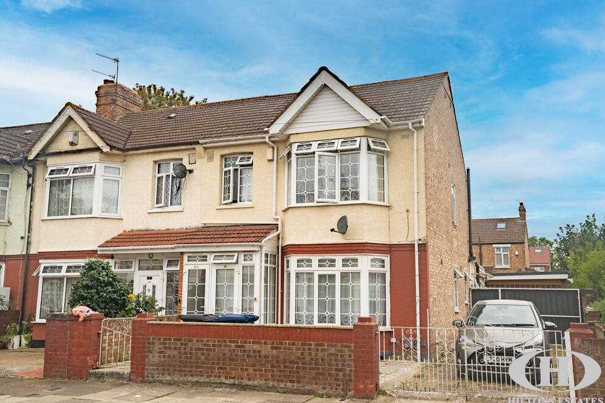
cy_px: 207
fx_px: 605
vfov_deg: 36.9
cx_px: 307
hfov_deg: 53.1
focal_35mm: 36
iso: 400
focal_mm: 35
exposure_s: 1/2000
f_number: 9
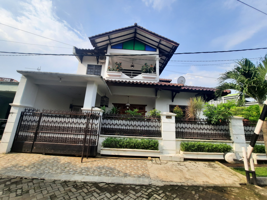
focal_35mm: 13
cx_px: 134
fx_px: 100
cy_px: 100
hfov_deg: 106.2
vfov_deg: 89.9
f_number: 2.2
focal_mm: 1.74
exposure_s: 1/1088
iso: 40
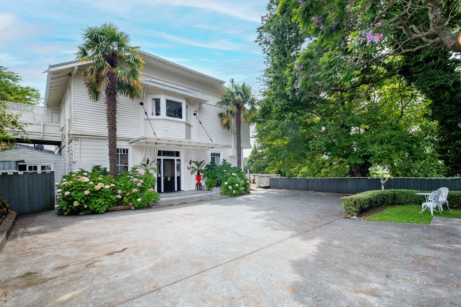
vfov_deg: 77.3
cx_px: 230
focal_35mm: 15
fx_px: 192
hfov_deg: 100.4
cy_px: 154
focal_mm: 10
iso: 250
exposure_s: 1/250
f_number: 7.1
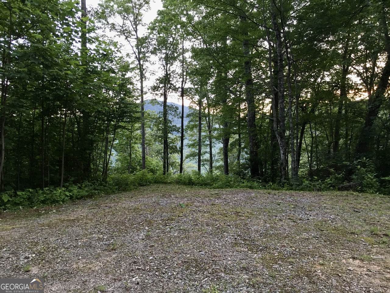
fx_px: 327
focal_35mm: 29
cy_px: 146
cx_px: 195
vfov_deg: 48.2
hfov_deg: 61.7
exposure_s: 1/15
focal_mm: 4.15
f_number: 2.2
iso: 50
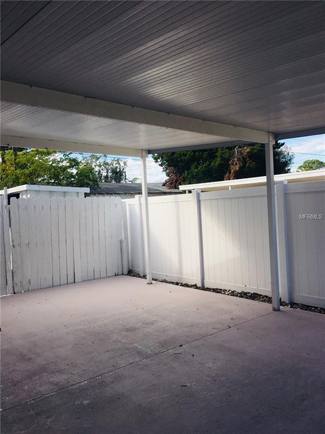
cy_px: 217
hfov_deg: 48.2
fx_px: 363
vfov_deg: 61.7
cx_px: 162
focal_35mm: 29
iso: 25
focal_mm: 4.15
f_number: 2.2
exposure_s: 1/739
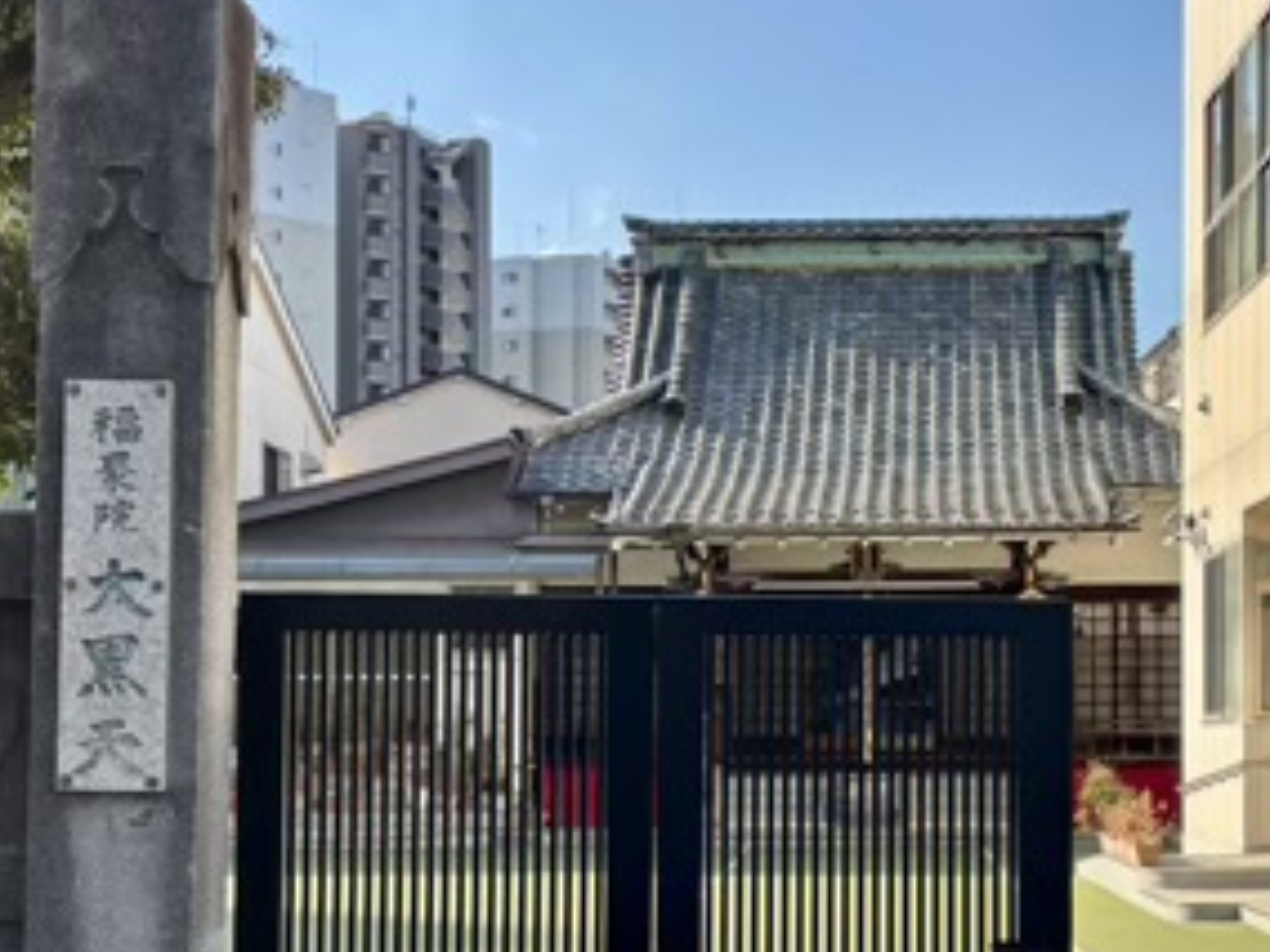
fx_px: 2348
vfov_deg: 22.8
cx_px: 814
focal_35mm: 64
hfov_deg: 30.1
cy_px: 677
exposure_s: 1/1845
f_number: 1.6
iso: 50
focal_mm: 5.96
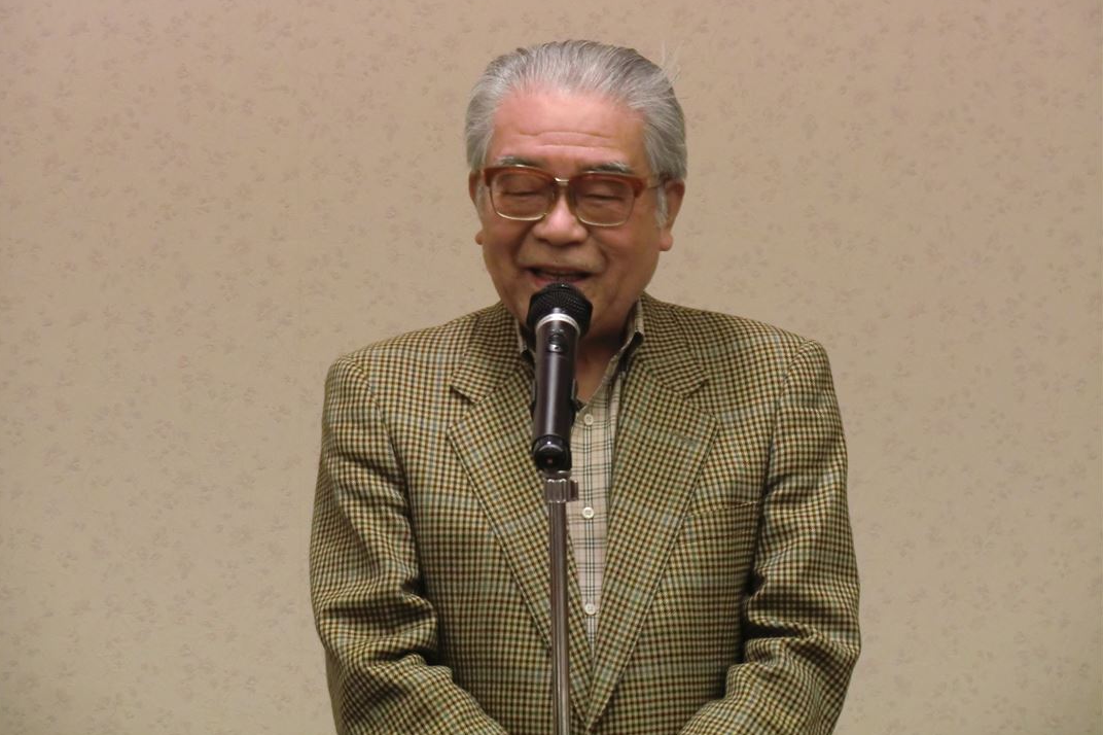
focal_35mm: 152
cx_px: 548
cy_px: 325
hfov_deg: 13.5
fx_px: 4655
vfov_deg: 9.0
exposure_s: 1/25
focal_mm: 25.9
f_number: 4.6
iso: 400
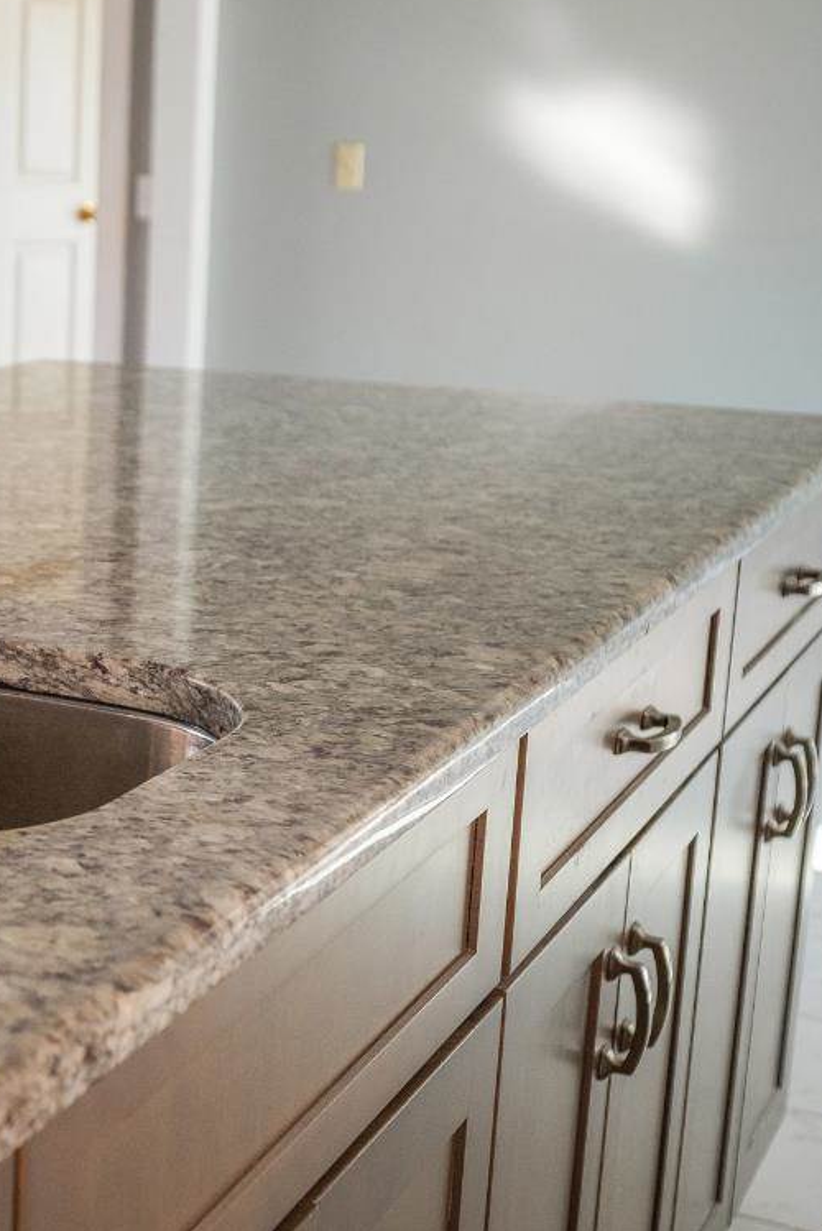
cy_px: 611
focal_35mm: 60
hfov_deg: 21.1
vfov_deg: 33.4
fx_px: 2053
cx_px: -156
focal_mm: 30
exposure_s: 1/60
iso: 640
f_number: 4
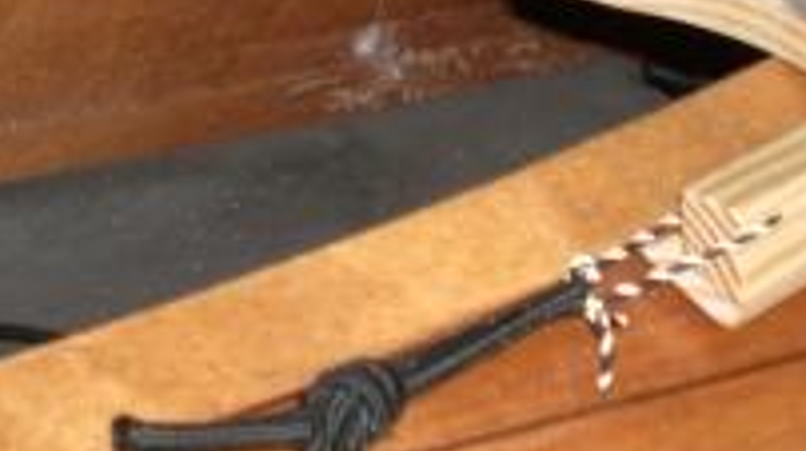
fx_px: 1964
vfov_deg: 12.9
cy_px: -16
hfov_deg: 23.2
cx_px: 367
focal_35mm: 92
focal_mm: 6.3
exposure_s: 1/60
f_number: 3.1
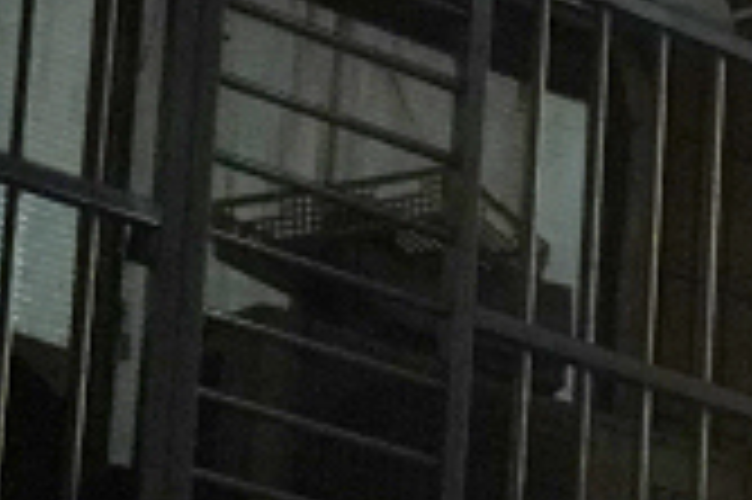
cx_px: 2513
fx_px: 4194
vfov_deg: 6.6
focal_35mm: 201
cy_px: 1018
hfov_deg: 8.2
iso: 5000
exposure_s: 1/160
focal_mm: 28
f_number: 2.8
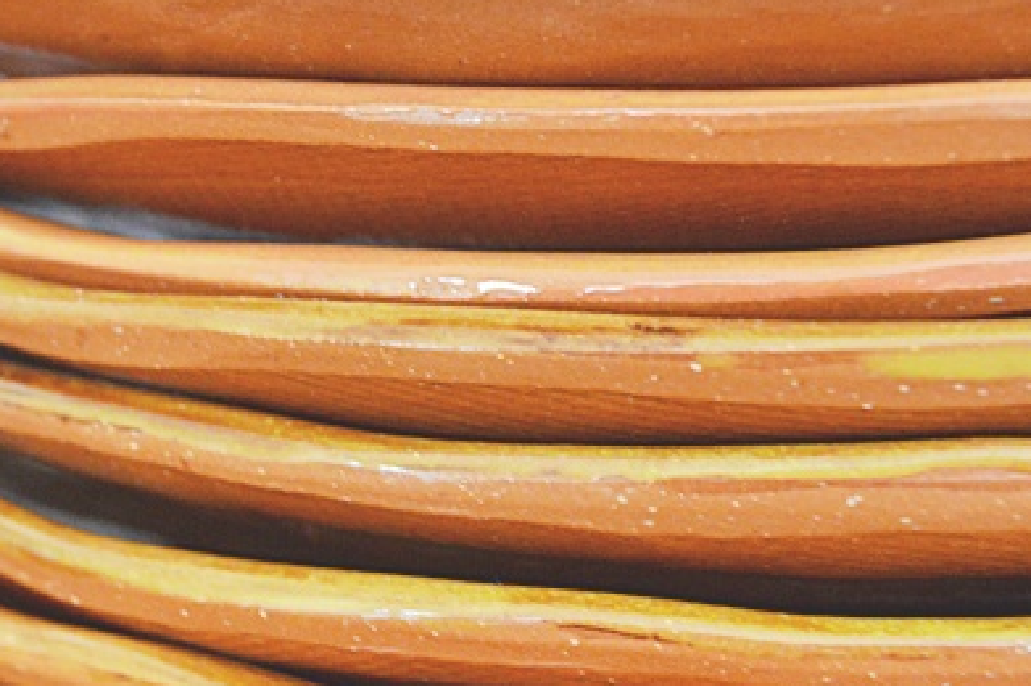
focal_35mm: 78
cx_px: 369
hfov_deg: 25.9
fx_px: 2229
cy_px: 342
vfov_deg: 17.5
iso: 3200
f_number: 4.5
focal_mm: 29
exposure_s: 1/10
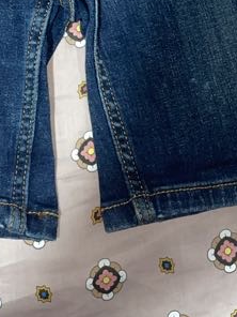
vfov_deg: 19.0
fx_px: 867
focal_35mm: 95
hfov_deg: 15.5
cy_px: -106
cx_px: 65
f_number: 1.6
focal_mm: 4.2
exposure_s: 1/17
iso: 80
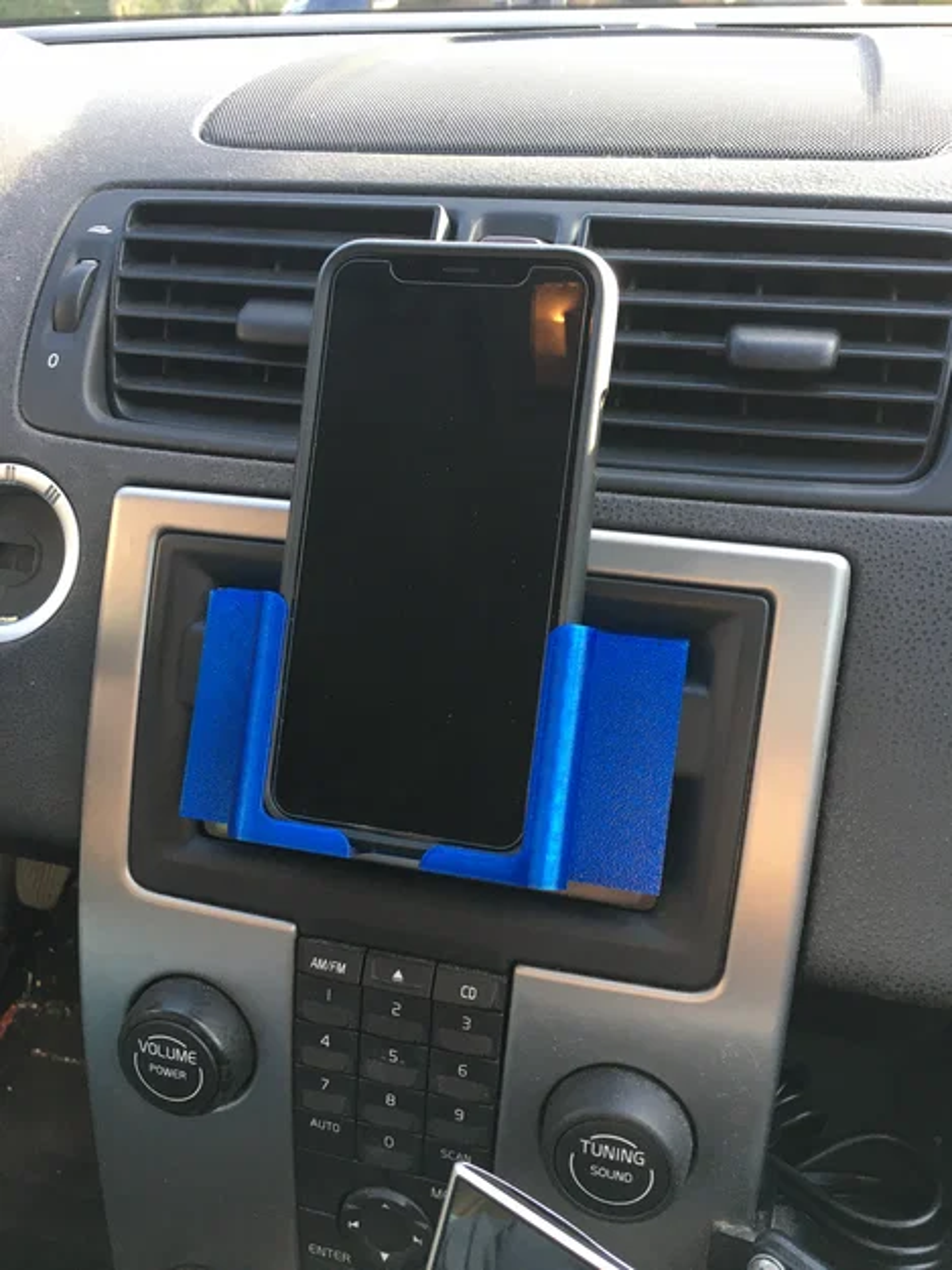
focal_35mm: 29
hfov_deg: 48.2
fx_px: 1063
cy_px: 635
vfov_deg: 61.7
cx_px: 476
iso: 32
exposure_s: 1/33
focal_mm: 4.15
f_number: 2.2
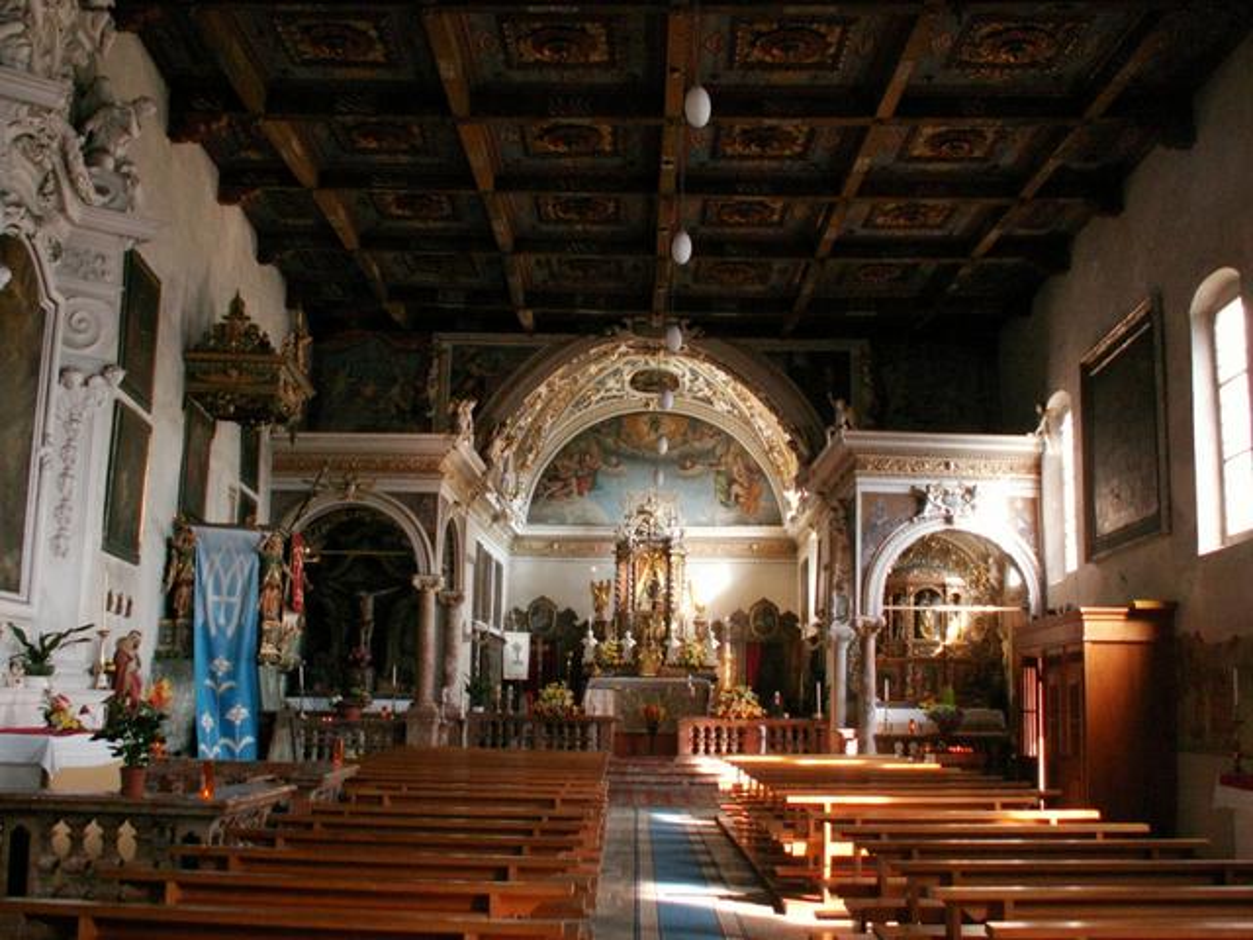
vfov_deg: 40.7
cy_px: 470
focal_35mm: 35
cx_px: 626
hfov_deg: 52.6
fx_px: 1267
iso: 160
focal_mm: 5.86
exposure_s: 1/15
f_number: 2.8
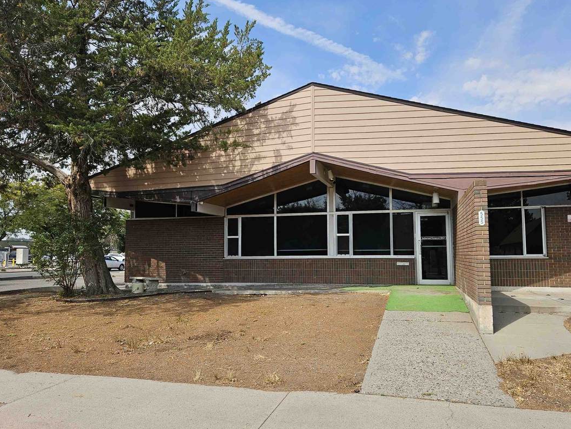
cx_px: 303
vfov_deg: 49.8
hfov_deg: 63.4
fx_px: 462
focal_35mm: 28
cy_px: 216
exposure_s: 1/1879
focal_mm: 5.4
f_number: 1.8
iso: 25
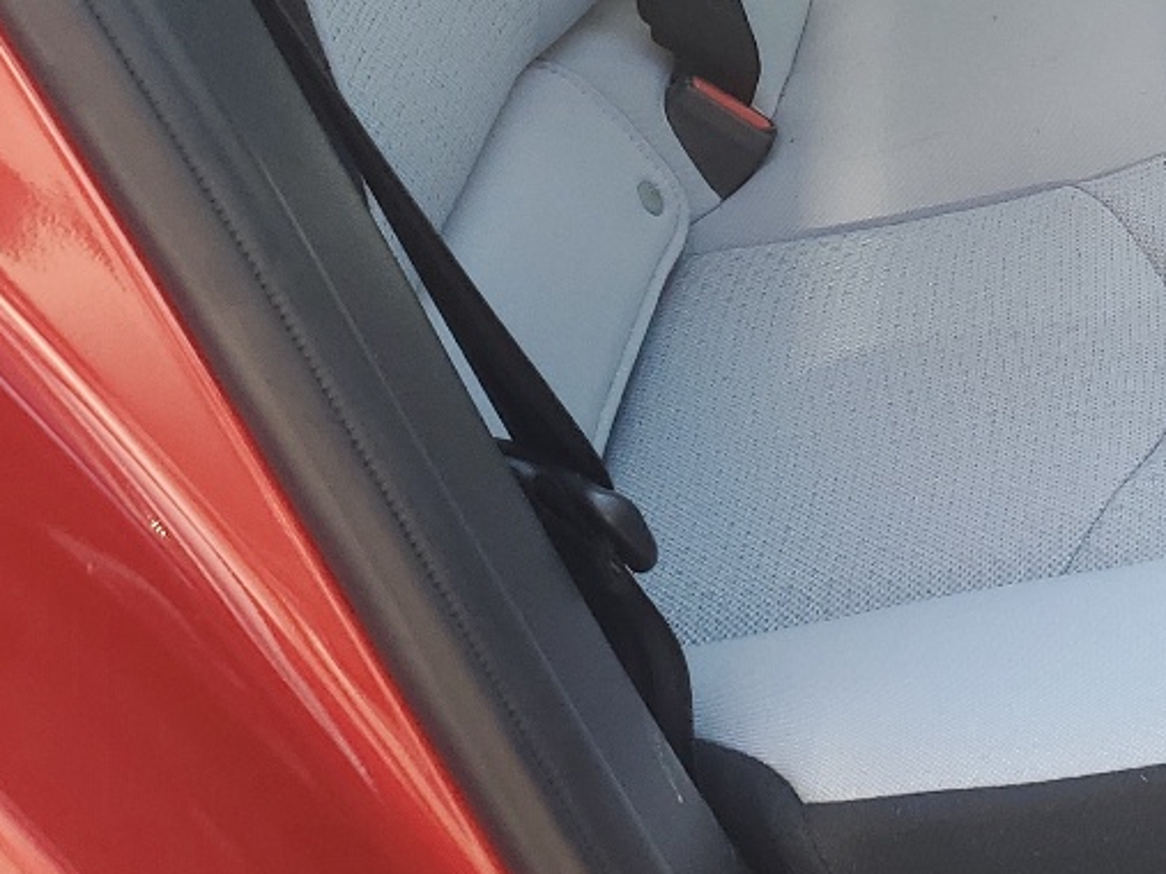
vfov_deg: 16.4
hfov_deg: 22.3
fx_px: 2761
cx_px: 1334
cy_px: -426
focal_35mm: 82
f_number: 1.5
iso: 50
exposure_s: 1/196
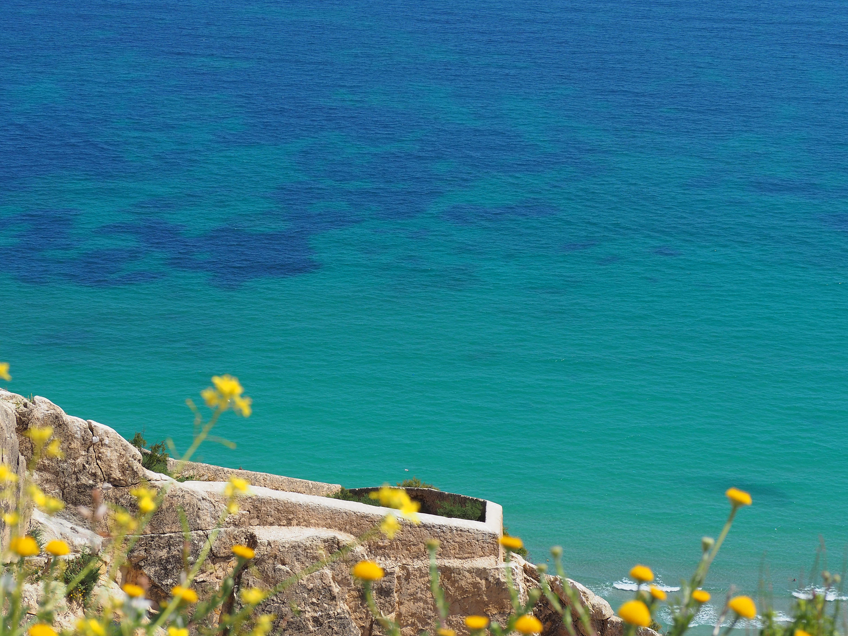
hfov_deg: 20.2
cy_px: 351
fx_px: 2377
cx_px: 346
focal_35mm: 97
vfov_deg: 15.2
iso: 200
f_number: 9
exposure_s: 1/400
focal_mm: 40
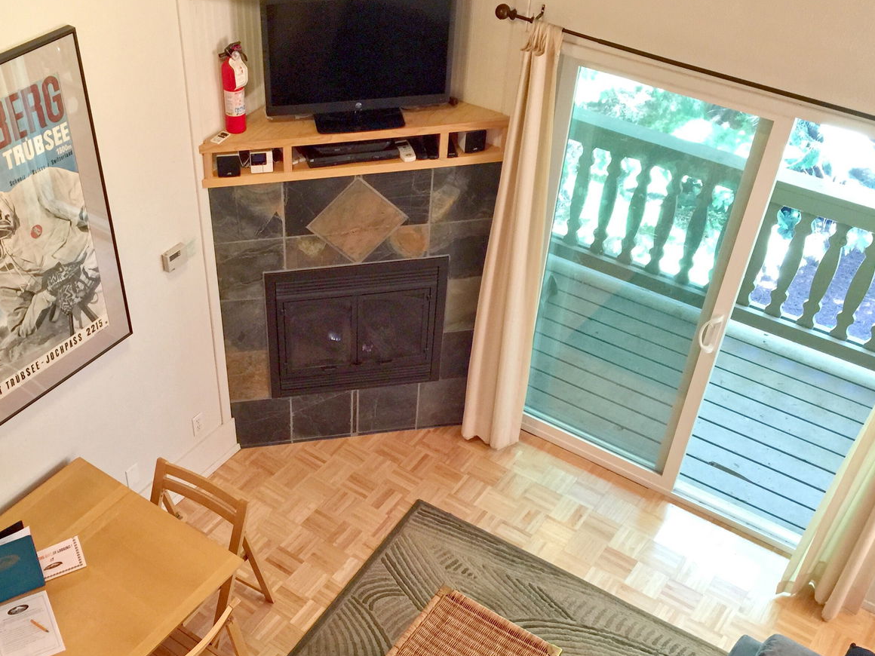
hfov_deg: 46.4
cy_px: 417
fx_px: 1011
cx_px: 326
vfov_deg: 35.7
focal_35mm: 40
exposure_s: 1/15
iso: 100
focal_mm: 4.15
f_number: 2.2
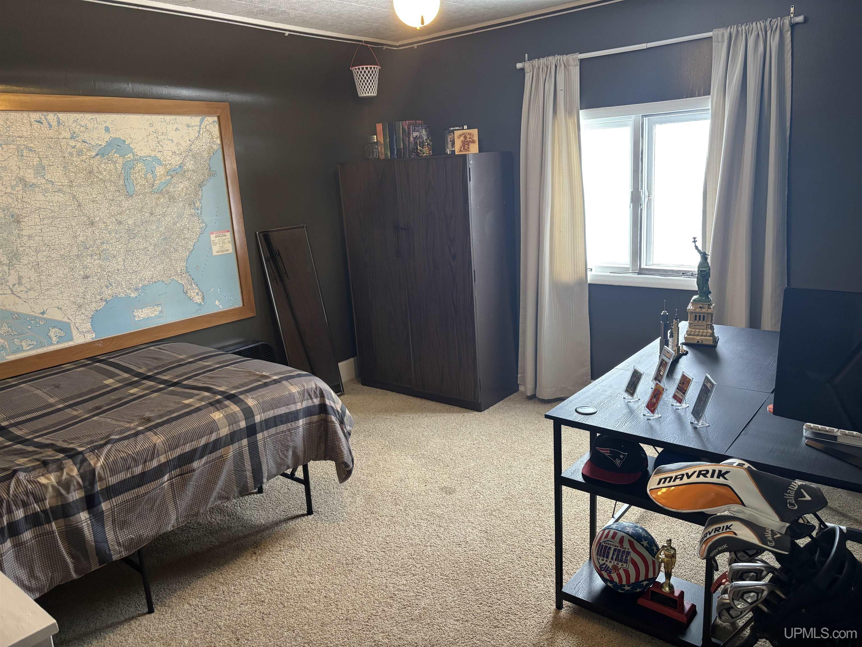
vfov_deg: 53.1
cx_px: 431
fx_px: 647
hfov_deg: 67.3
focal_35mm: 26
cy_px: 324
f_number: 1.6
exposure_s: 1/60
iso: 250
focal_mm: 5.96
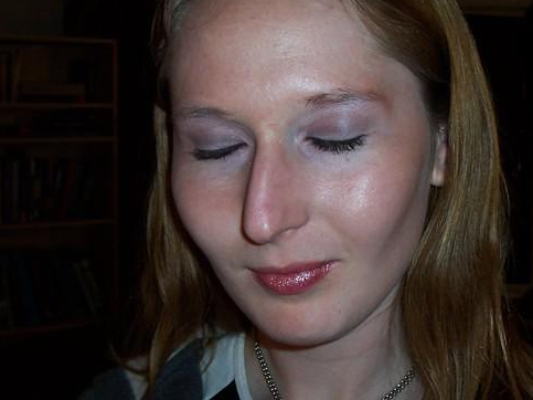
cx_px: 297
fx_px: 939
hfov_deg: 31.7
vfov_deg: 24.0
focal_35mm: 61
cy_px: 189
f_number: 3
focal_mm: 7
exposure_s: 1/60
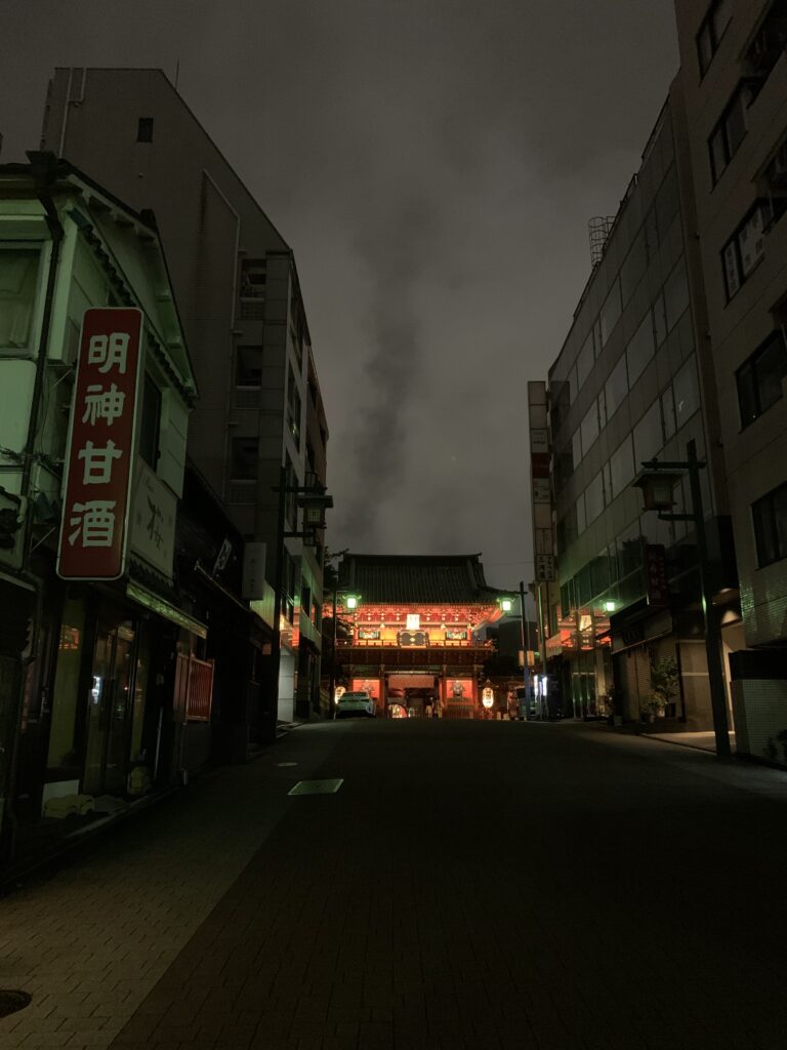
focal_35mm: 26
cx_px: 394
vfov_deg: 67.3
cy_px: 525
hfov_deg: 53.1
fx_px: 788
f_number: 1.8
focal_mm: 4.25
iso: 1000
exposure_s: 1/17
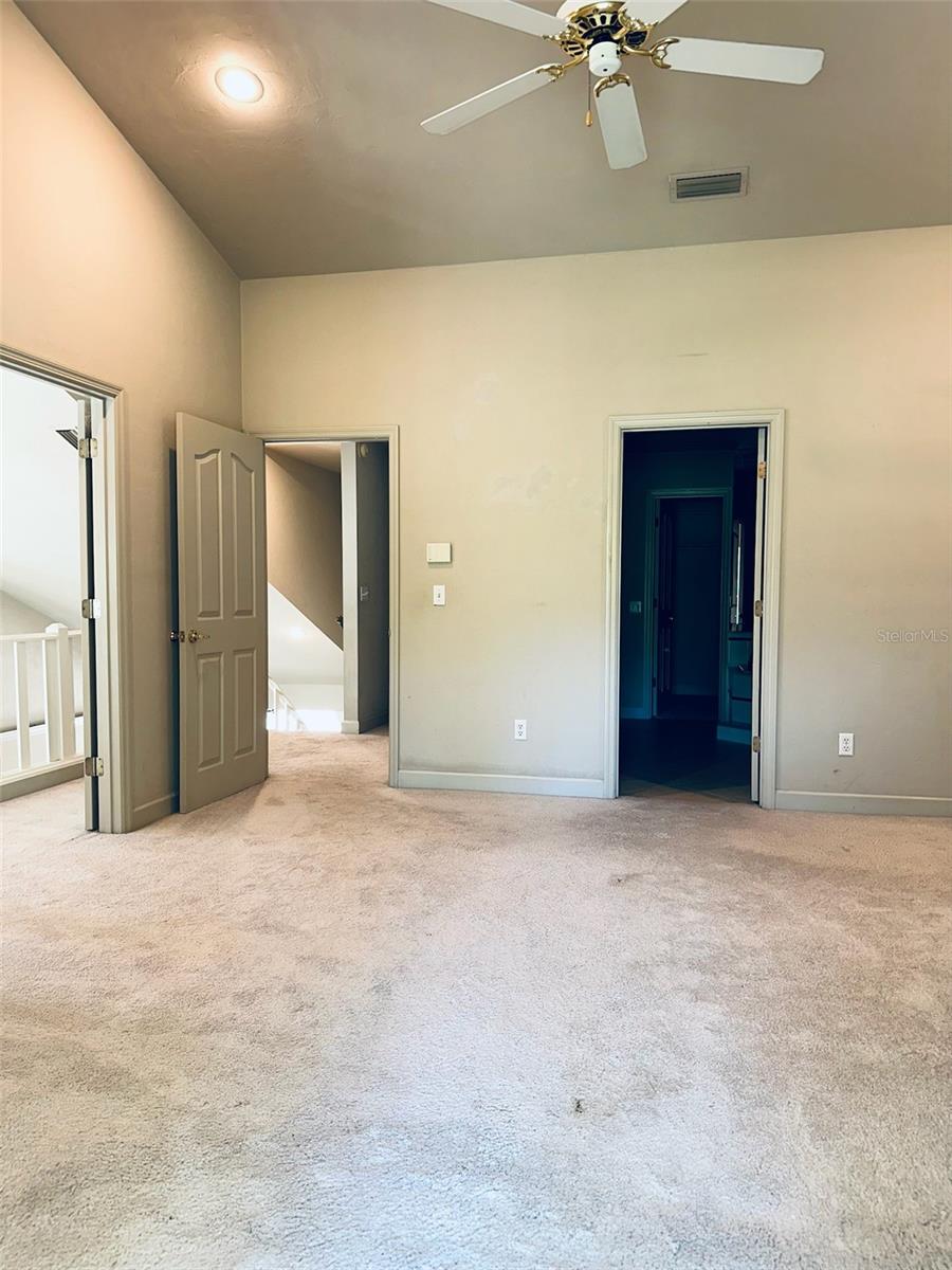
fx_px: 880
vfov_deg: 71.6
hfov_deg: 56.8
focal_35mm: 24
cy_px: 635
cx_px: 476
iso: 80
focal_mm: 6.86
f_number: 1.78
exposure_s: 1/27
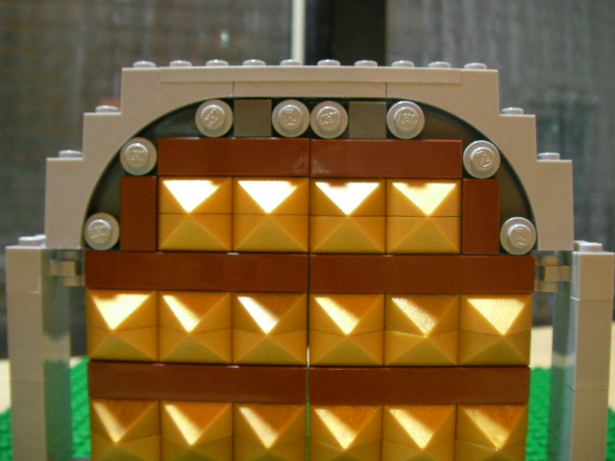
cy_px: 230
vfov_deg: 37.7
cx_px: 308
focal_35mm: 38
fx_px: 675
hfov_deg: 49.0
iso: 200
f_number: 3.5
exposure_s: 1/8.1
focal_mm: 6.3
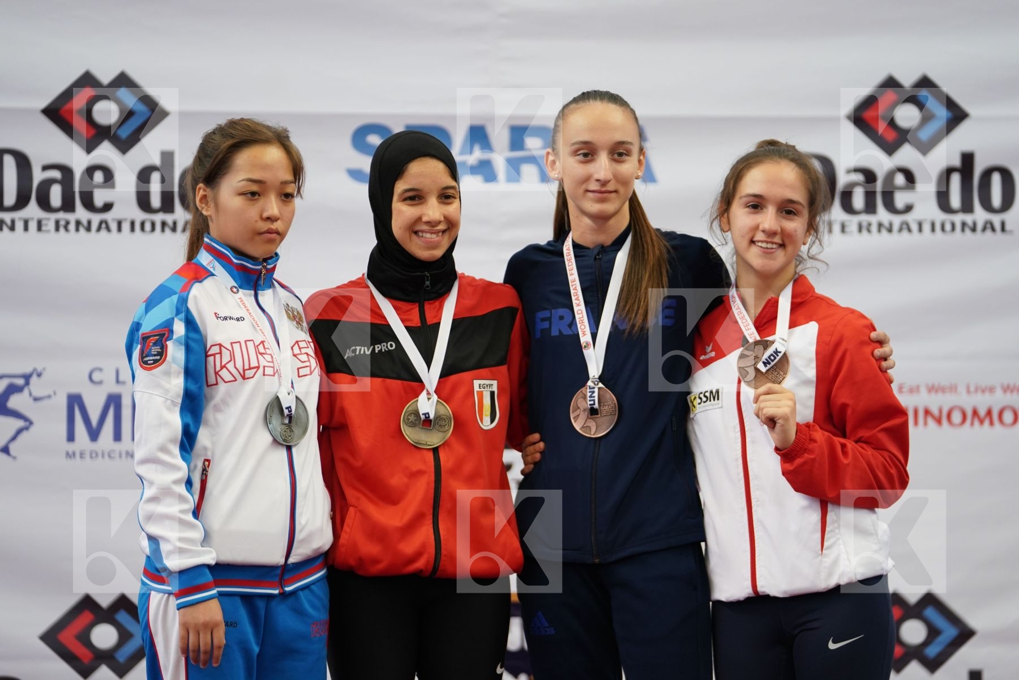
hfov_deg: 13.2
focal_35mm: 156
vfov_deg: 8.8
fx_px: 4415
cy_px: 340
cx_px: 510
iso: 800
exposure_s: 1/250
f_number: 2.8
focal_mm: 156
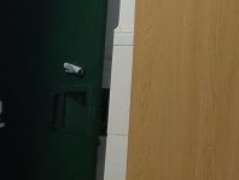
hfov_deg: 17.3
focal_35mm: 105
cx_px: -92
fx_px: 726
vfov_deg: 14.1
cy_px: 97
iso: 357
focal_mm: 4.27
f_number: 1.79
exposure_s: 1/33.3
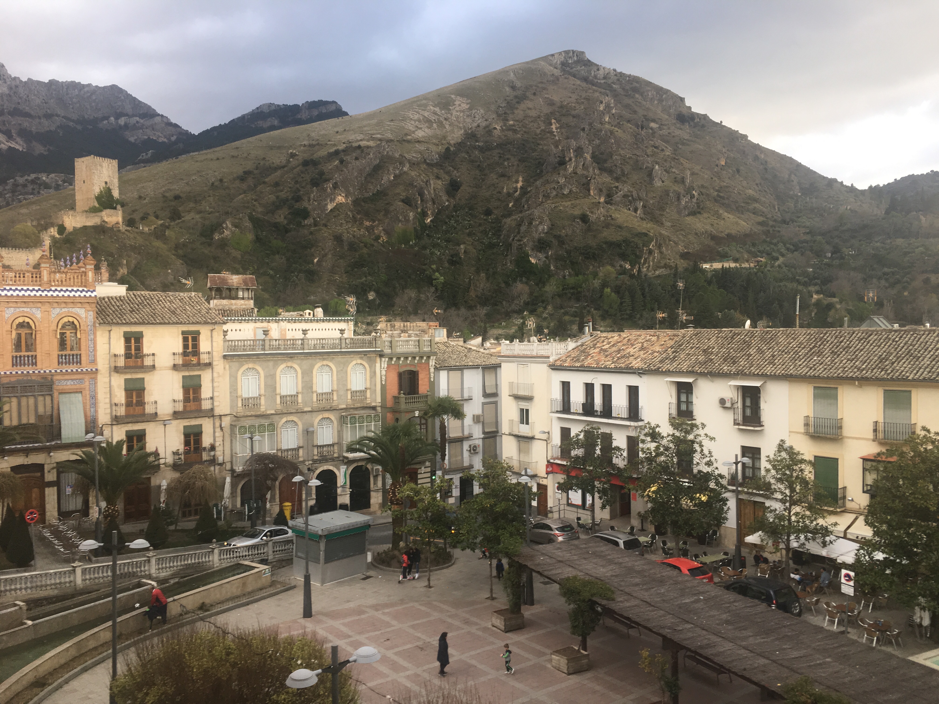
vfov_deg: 48.2
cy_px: 352
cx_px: 470
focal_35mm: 29
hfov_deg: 61.7
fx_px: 787
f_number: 2.2
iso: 32
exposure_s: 1/50
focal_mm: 4.15
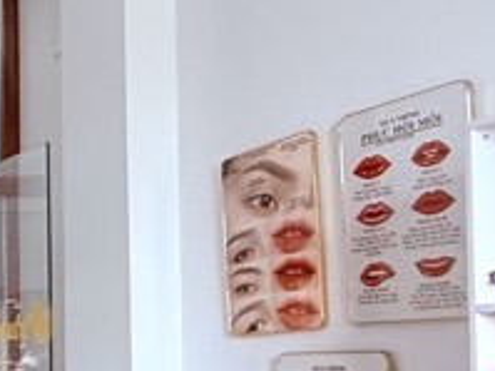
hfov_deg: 17.9
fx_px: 1029
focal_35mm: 72
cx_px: -515
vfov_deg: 19.9
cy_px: 354
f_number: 2.2
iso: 200
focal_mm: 2.22
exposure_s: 1/99
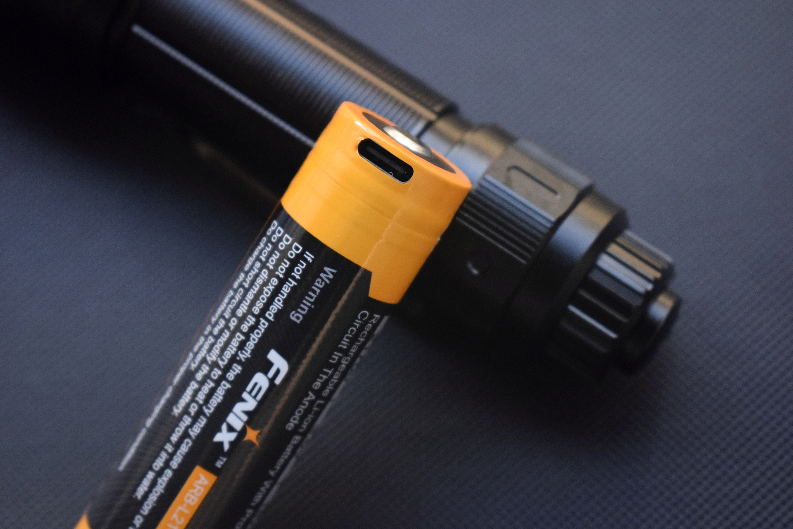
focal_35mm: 82
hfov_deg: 24.6
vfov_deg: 16.6
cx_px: 396
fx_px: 1817
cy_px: 264
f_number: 5.6
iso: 3200
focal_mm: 55
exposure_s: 1/100
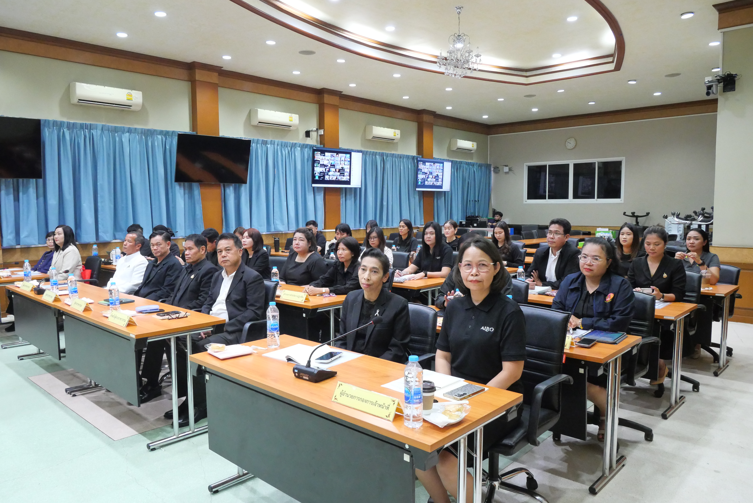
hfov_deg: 73.7
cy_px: 252
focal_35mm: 24
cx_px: 376
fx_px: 502
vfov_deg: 53.2
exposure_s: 1/30
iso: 3200
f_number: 6.3
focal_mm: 12
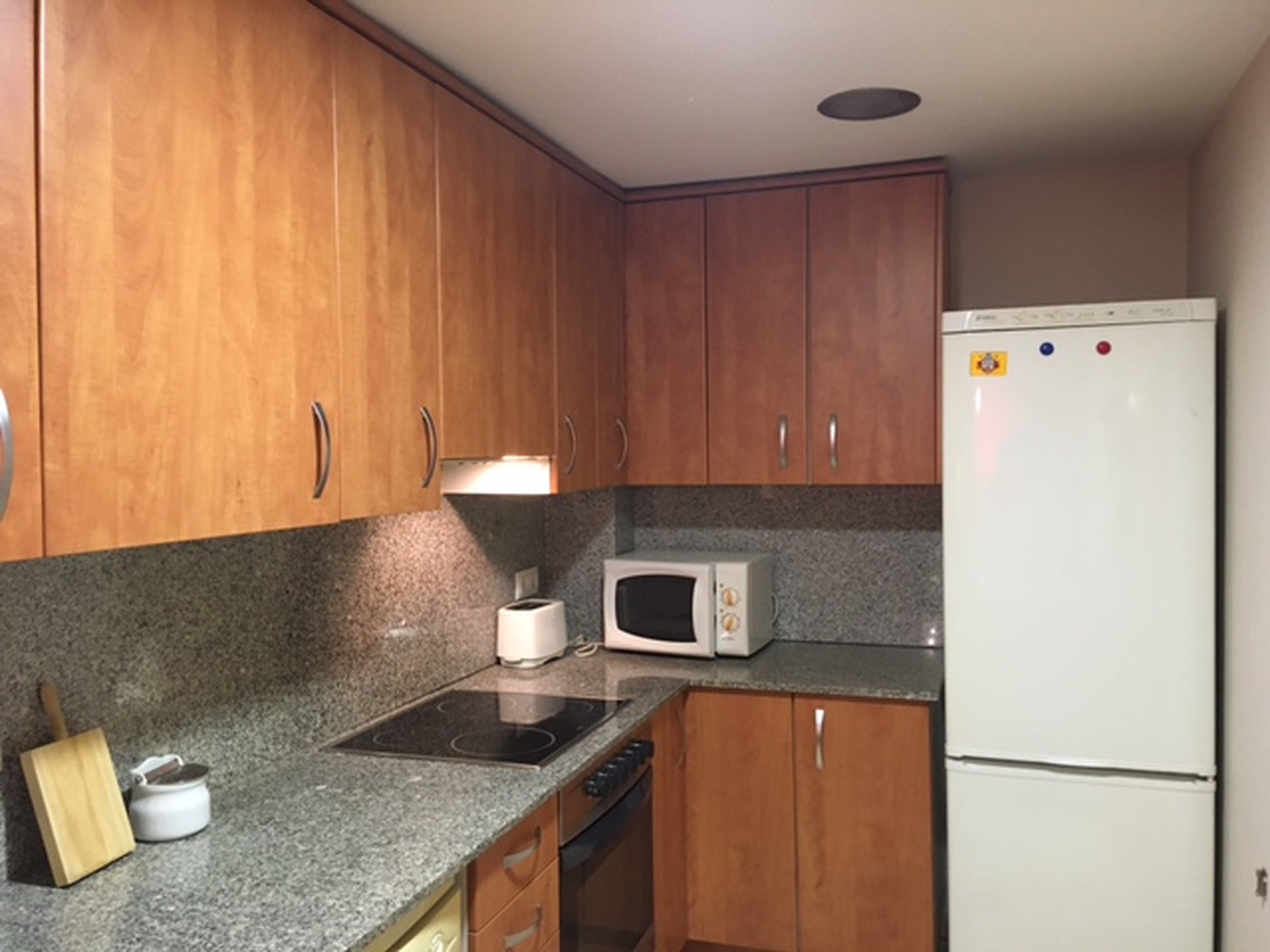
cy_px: 476
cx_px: 635
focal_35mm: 29
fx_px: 1064
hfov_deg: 61.7
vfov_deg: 48.2
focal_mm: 4.15
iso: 200
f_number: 2.2
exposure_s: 1/20
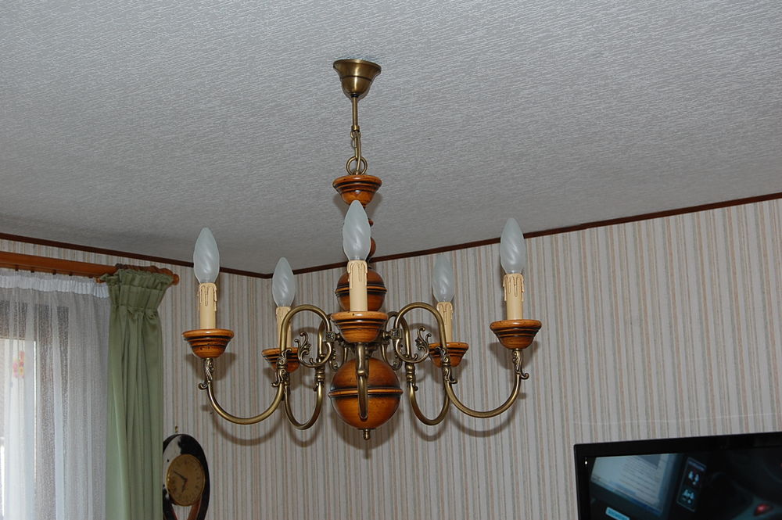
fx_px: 1237
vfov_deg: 23.7
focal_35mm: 57
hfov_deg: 35.1
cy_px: 260
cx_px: 391
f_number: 5
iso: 400
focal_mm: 38
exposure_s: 1/60
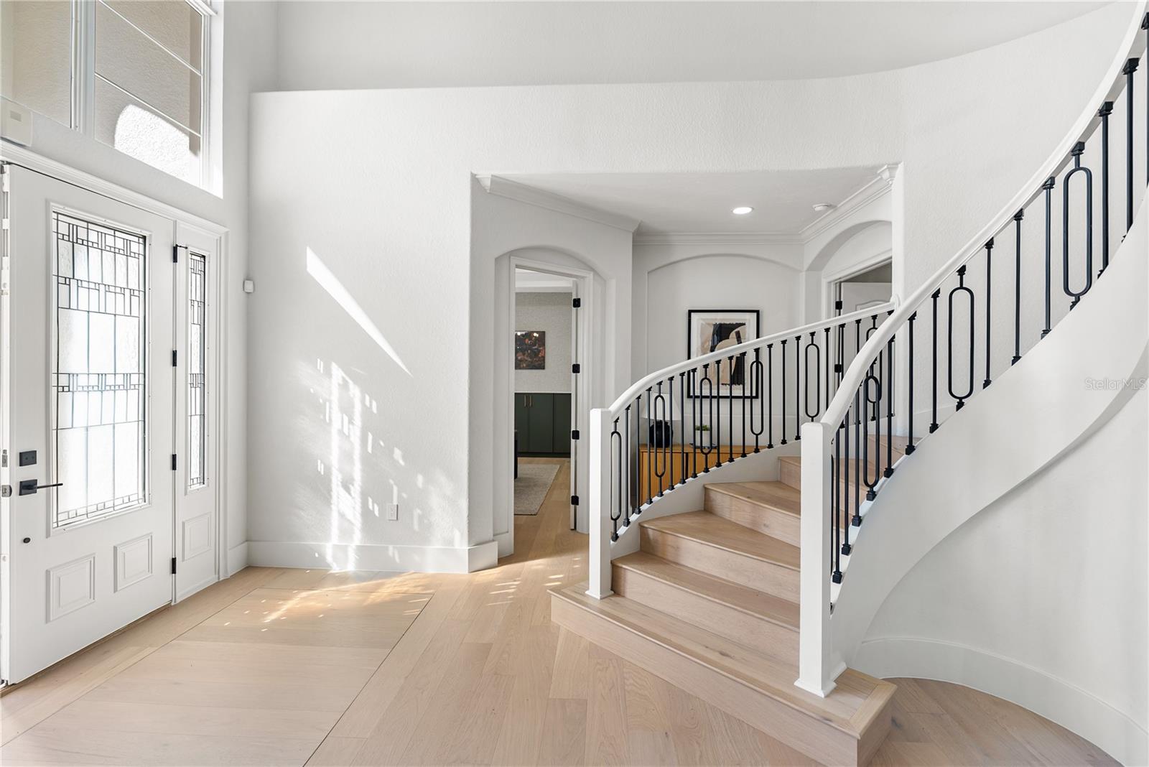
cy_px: 384
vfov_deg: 73.8
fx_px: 511
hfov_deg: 96.7
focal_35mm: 16
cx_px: 574
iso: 40
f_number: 3.2
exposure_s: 1/125
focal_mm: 16
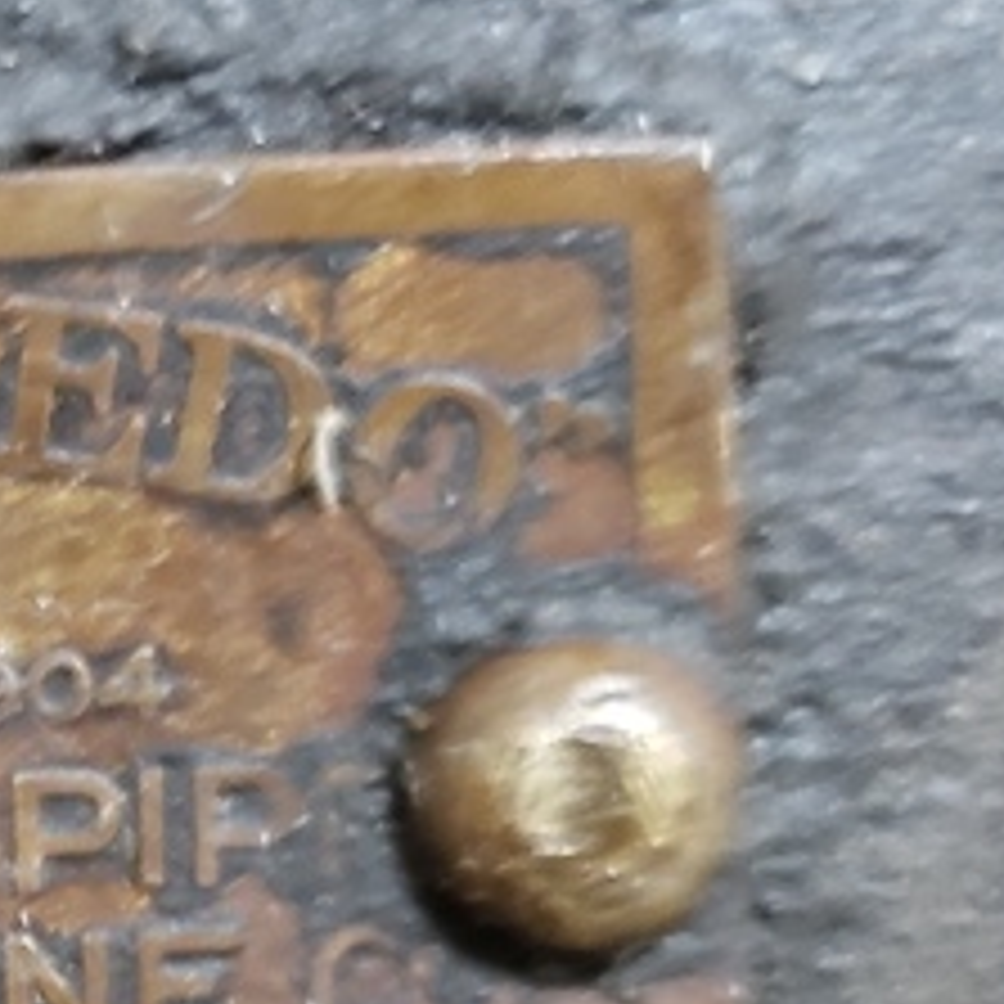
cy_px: 918
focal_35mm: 104
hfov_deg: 15.3
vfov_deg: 16.5
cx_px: -567
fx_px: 3413
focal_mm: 4.3
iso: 400
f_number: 1.5
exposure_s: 1/10
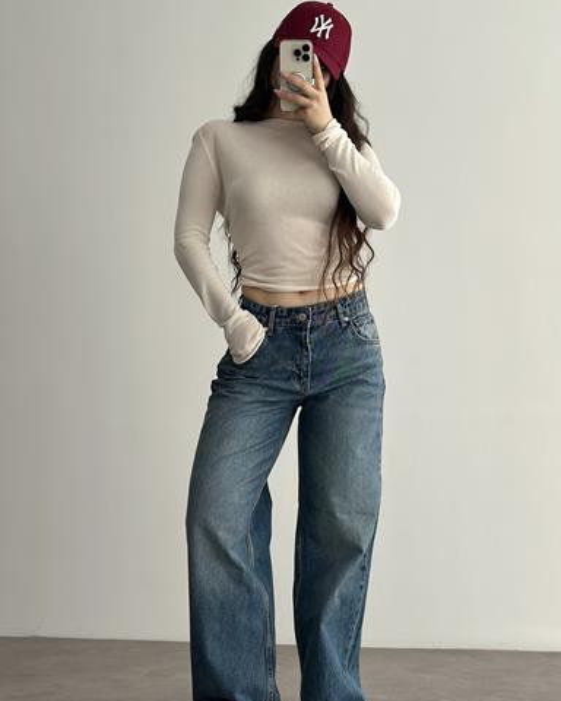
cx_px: 280
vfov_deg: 36.0
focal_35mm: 52
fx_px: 1079
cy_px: 329
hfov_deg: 29.1
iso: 80
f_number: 1.8
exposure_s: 1/1000
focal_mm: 6.86
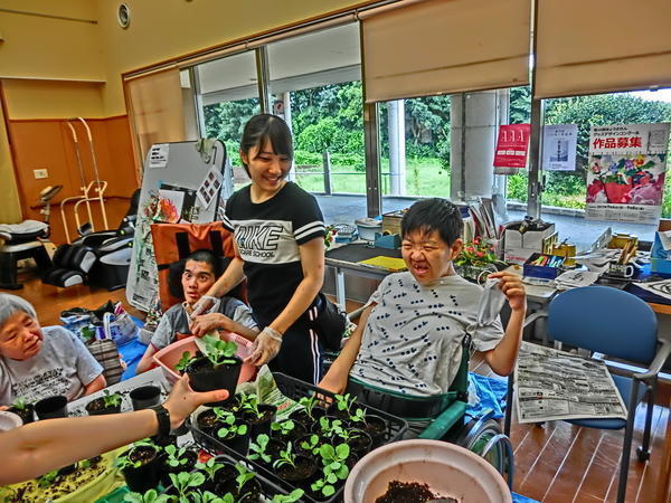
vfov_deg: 56.8
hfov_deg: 71.6
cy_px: 252
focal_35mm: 24
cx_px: 336
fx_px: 465
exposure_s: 1/60
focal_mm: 4.24
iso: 160
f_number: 3
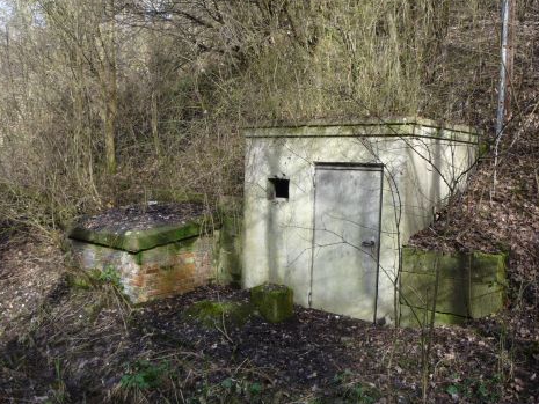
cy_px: 198
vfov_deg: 43.0
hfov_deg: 55.3
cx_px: 269
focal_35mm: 33
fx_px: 514
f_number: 3.5
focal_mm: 5.2
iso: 100
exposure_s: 1/80
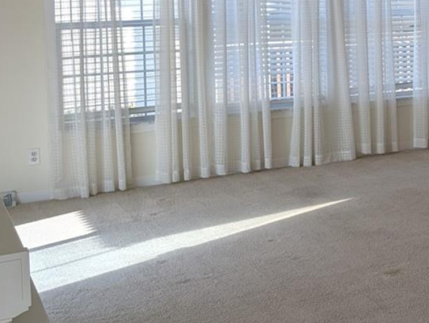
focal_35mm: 72
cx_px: 600
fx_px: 894
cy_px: -12
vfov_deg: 19.8
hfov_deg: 23.0
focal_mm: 6.9
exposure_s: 1/226
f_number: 1.68
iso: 22
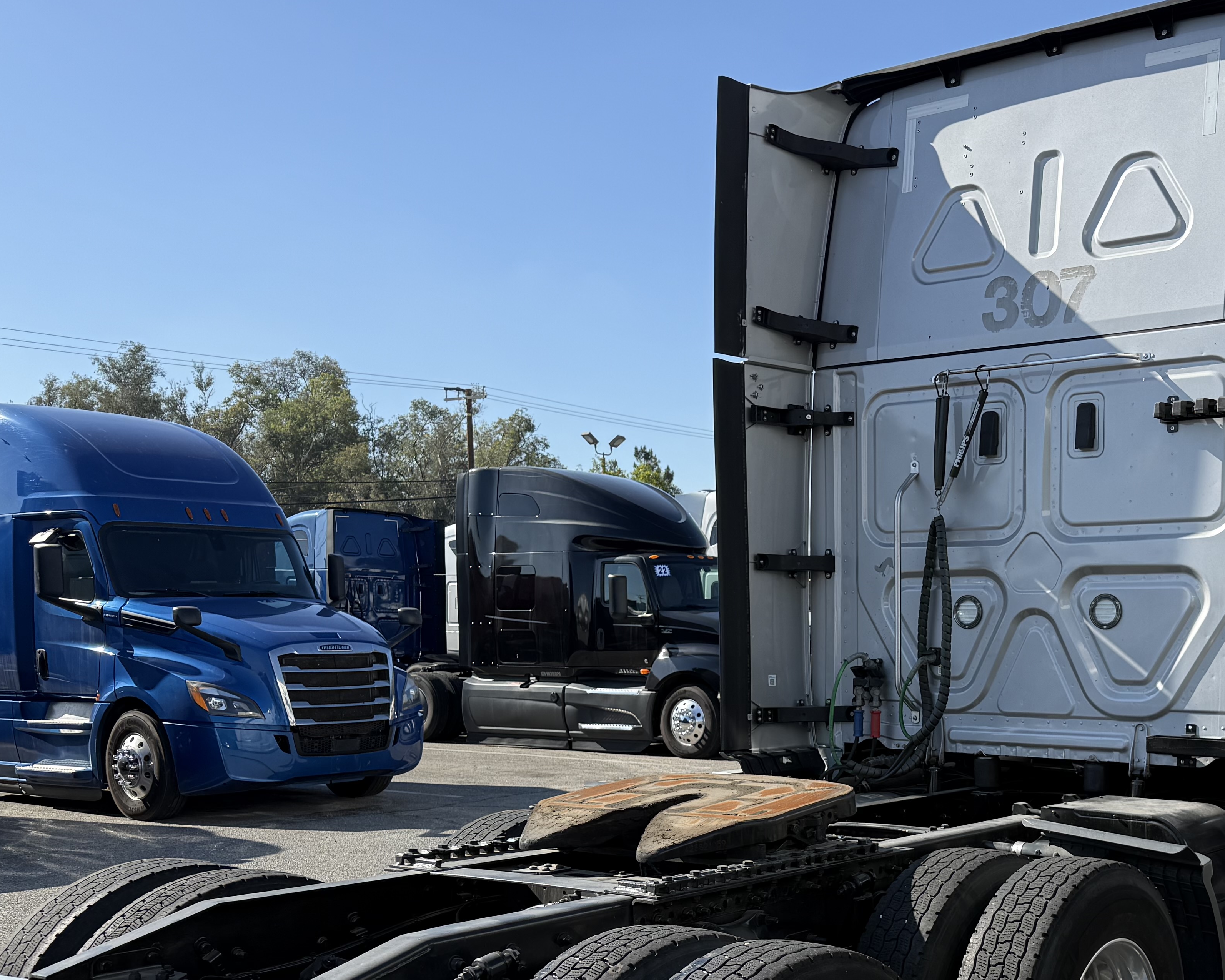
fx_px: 1523
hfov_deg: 42.4
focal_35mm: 42
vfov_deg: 35.0
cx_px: 927
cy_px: 715
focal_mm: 6.76
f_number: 1.78
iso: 80
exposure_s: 1/3145
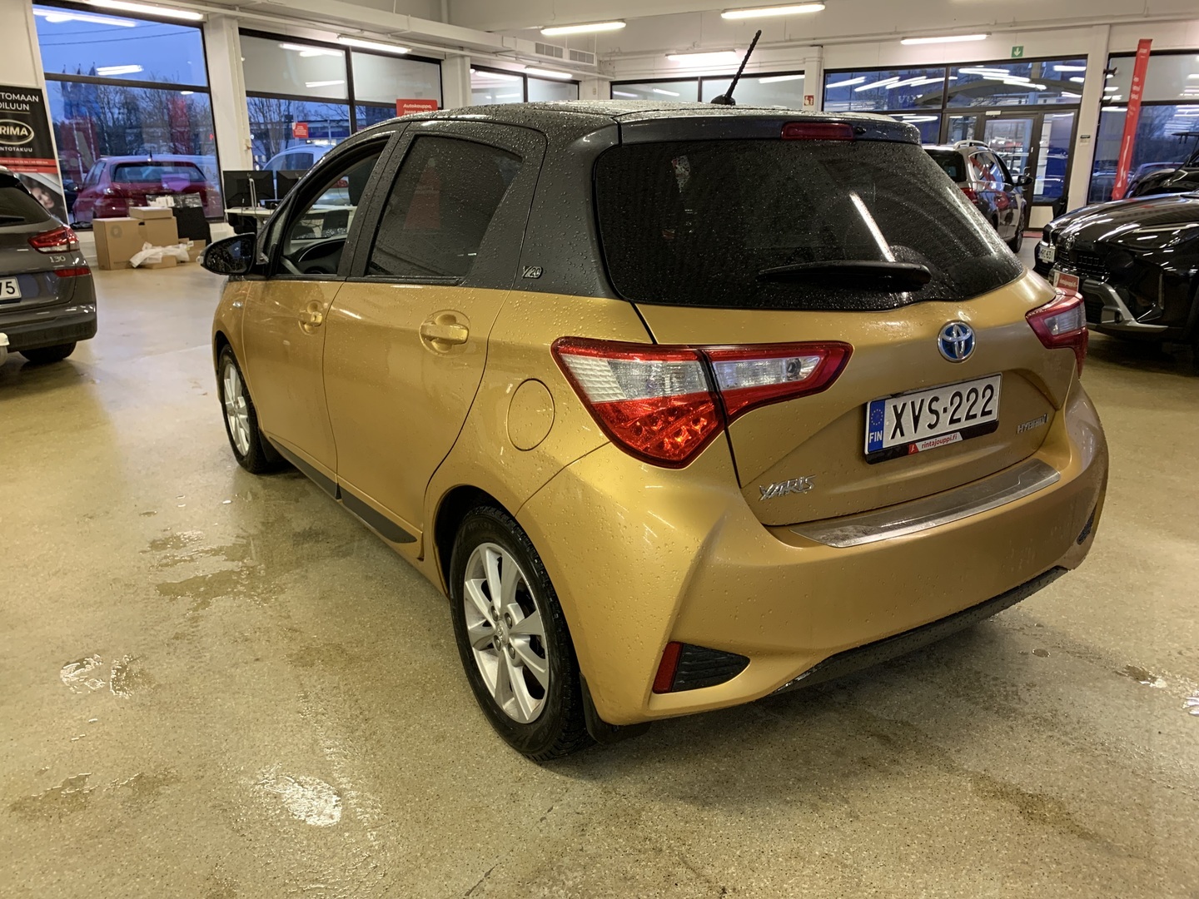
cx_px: 600
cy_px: 450
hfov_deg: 67.3
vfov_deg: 53.1
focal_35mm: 26
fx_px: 901
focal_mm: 4.25
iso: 200
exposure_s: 1/50
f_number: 1.8
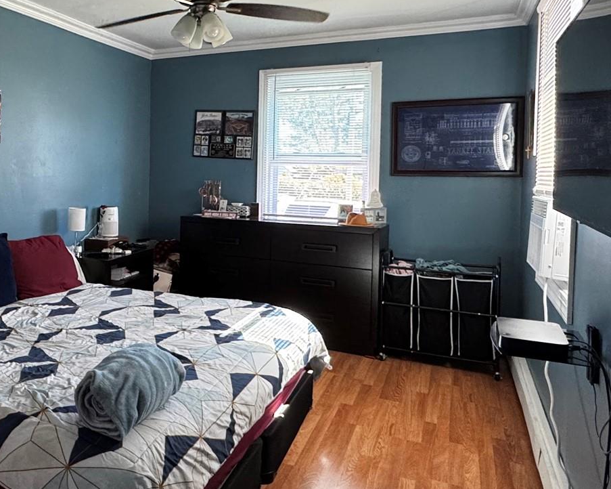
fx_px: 560
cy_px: 188
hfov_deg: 54.6
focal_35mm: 31
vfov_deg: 46.7
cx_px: 156
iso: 320
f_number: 2.2
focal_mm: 2.22
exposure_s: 1/99
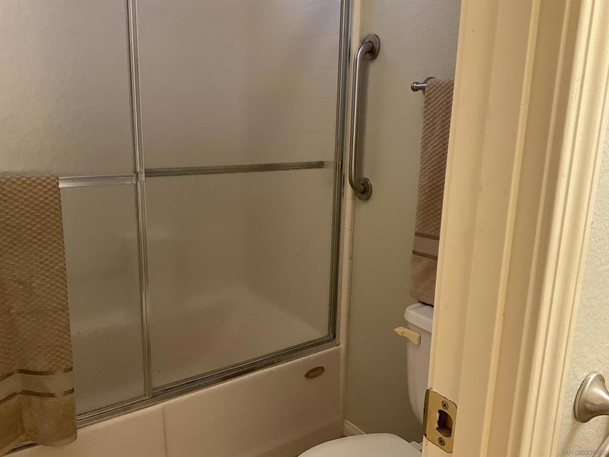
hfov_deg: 61.7
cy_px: 228
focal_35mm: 29
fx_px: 510
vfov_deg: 48.2
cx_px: 304
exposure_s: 1/60
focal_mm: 3
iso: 160
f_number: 1.8
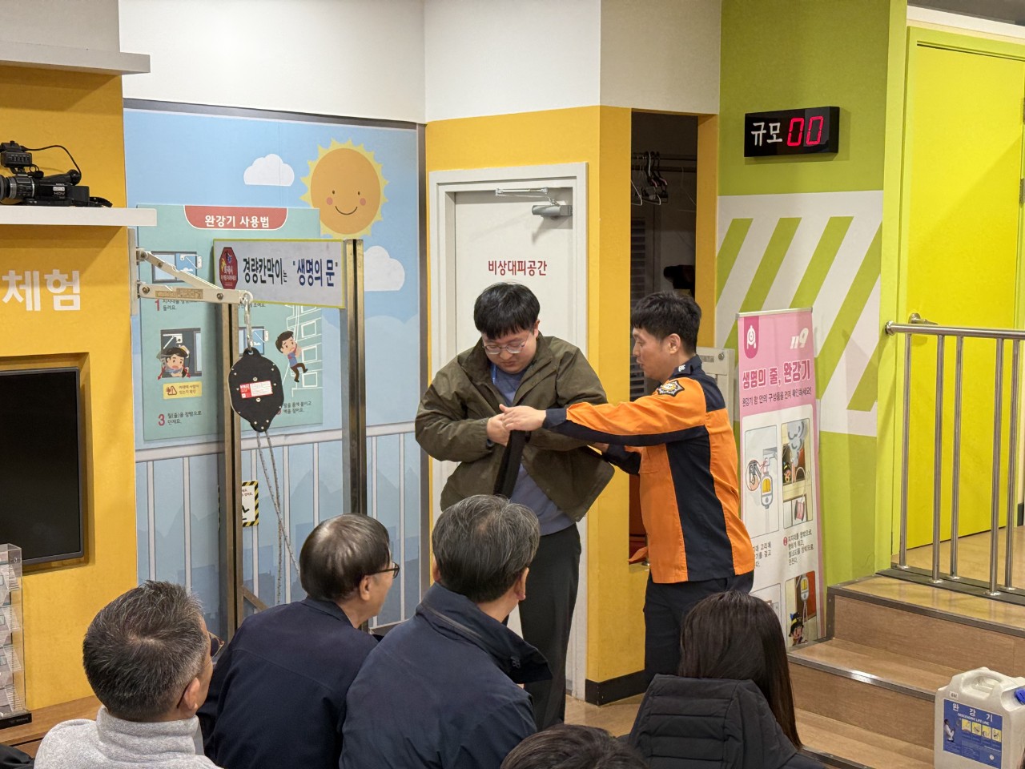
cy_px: 384
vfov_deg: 30.3
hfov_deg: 39.7
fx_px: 1421
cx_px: 512
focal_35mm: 48
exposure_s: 1/60
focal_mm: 6.76
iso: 100
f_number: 1.78
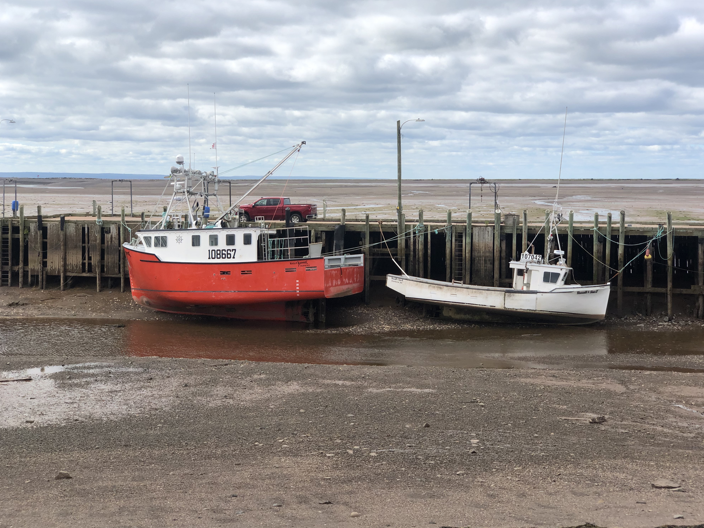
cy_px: 261
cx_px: 356
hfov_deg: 36.2
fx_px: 1078
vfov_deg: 27.5
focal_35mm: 53
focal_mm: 6
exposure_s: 1/857
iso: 16
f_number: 2.4
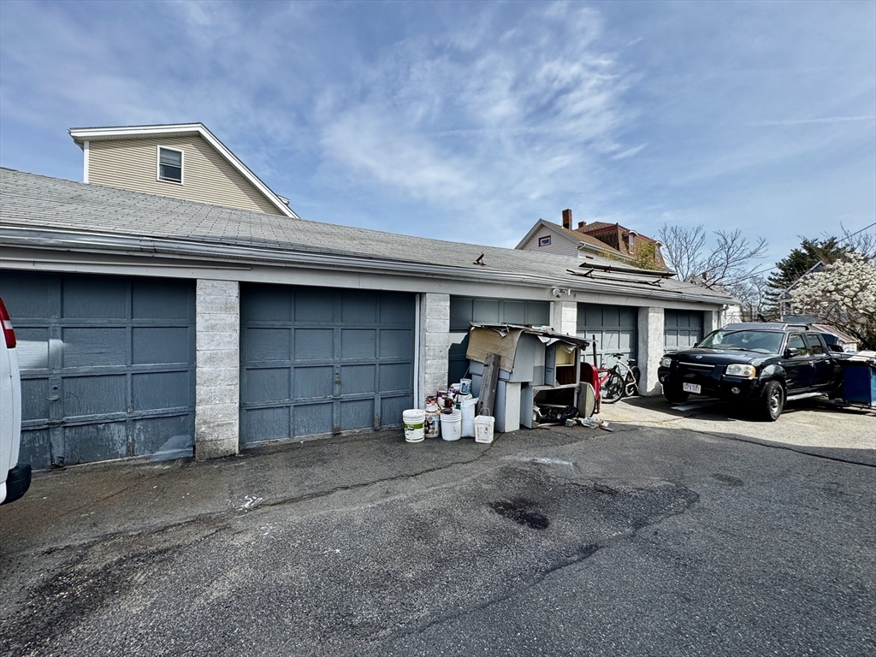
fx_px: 354
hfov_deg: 102.1
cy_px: 328
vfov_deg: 85.7
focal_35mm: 14
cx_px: 438
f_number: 2.2
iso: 50
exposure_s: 1/1034
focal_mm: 2.22
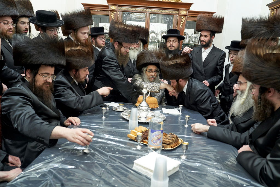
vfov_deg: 45.0
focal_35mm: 29
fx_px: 226
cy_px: 94
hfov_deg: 63.7
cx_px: 140
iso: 1250
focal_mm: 29
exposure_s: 1/80
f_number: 4
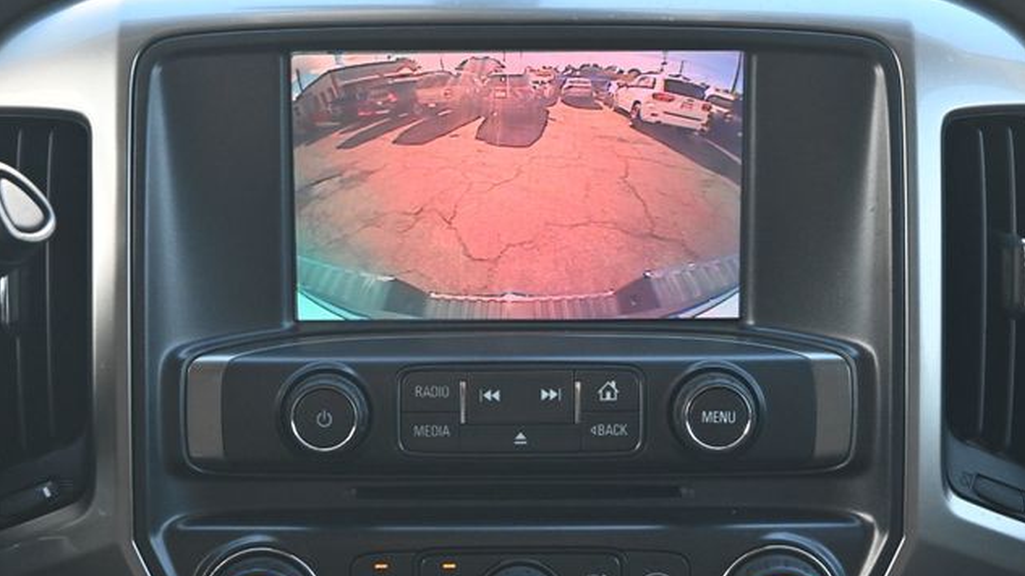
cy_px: 264
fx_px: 1984
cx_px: 513
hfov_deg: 29.0
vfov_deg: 16.5
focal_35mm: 73
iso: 1100
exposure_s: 1/125
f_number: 6
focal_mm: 46
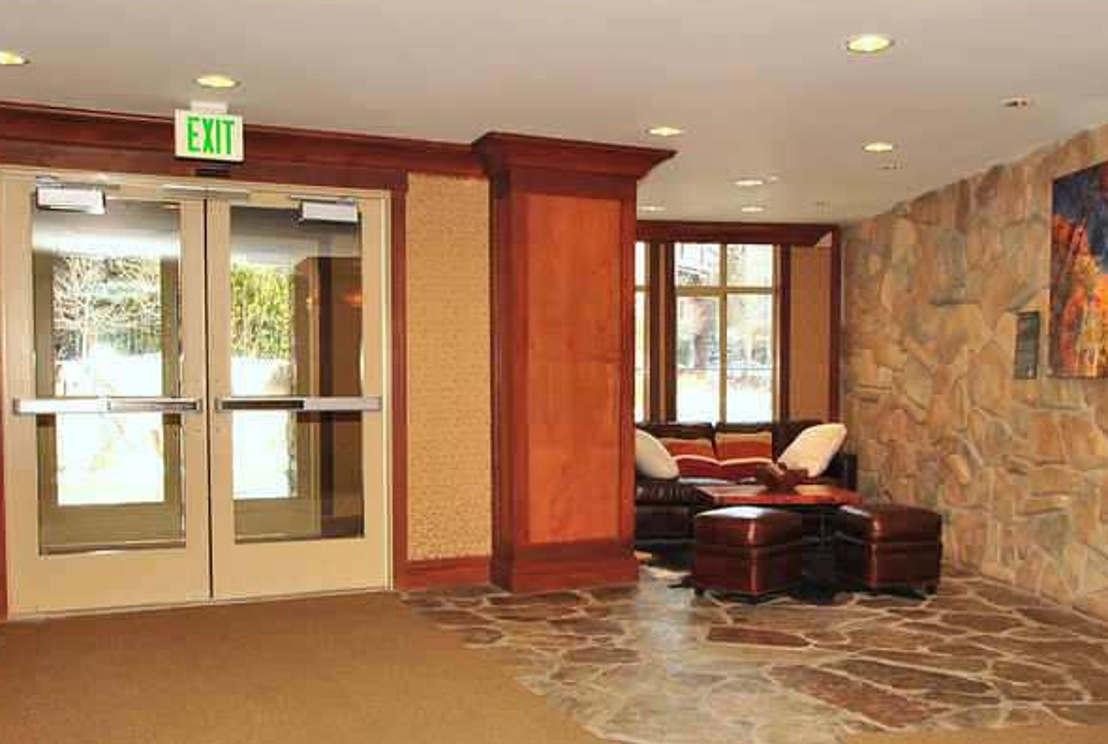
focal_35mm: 34
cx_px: 607
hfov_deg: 55.8
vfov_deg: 38.9
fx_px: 1044
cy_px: 469
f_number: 4.5
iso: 200
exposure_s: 1/125
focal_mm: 13
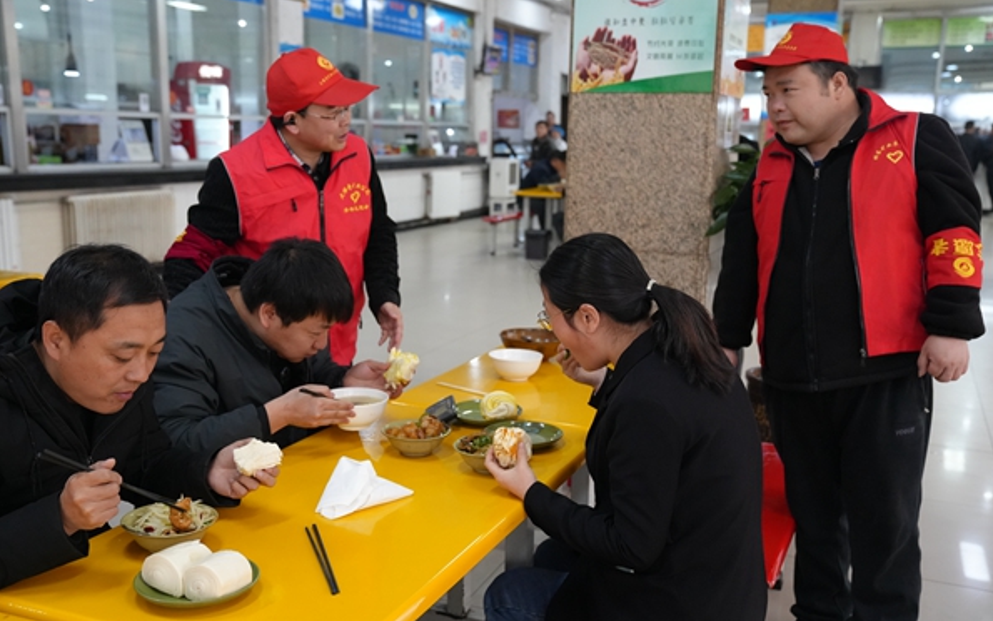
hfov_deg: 52.7
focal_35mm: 37
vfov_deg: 34.4
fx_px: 1001
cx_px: 494
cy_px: 319
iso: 5000
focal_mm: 36
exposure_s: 1/160
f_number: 4
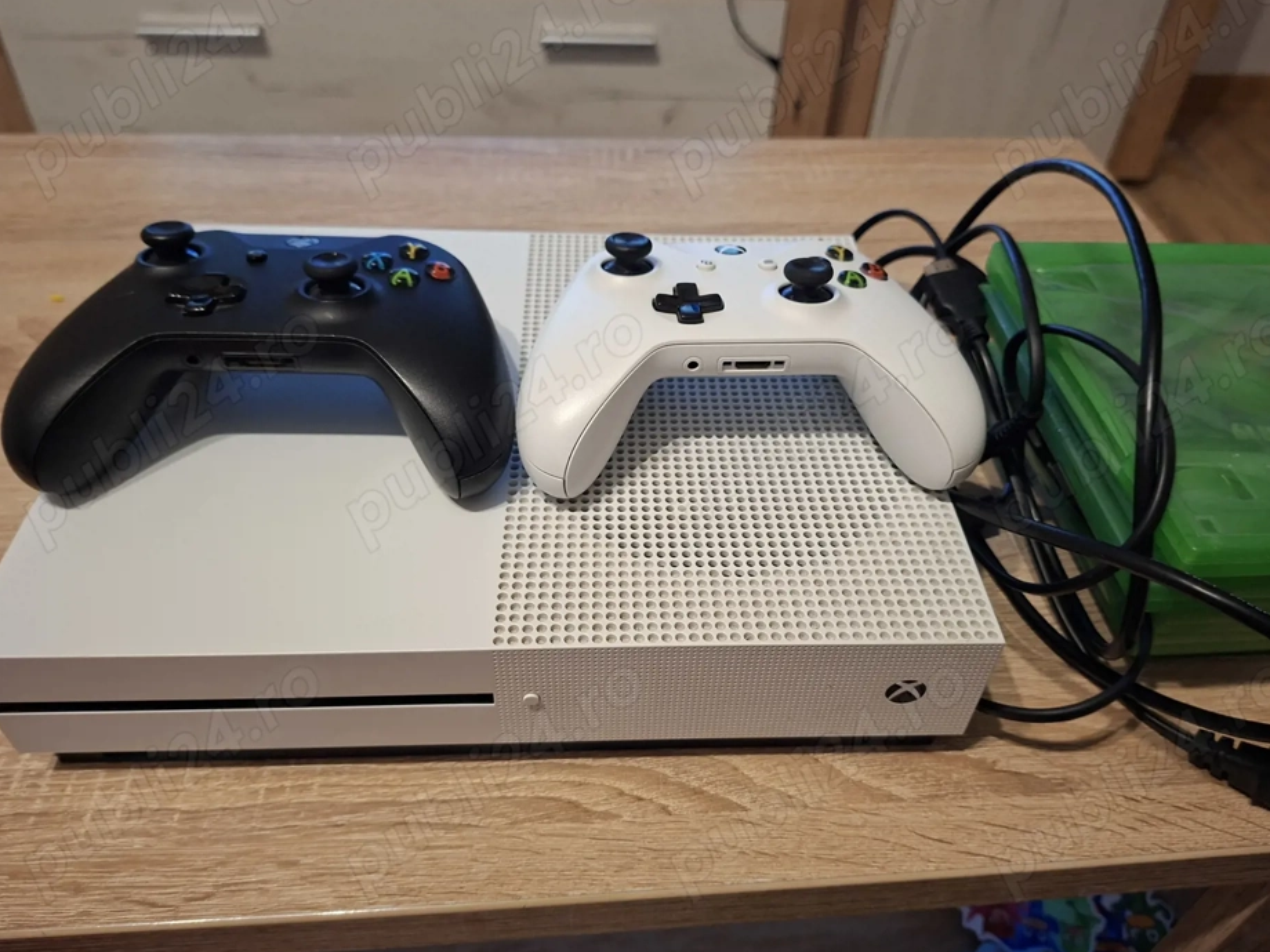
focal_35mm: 25
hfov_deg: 69.4
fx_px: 917
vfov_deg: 54.8
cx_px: 654
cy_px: 448
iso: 400
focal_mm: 5.54
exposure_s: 1/25
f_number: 1.8
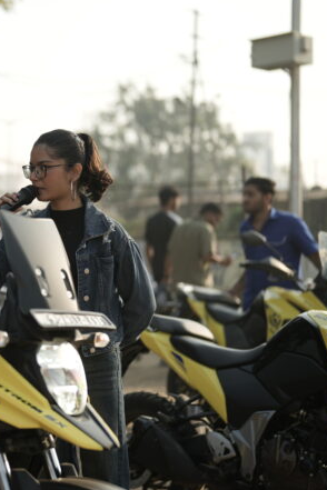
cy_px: 234
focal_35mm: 79
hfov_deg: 16.7
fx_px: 1076
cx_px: -36
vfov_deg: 25.7
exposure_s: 1/200
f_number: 1.4
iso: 100
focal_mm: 50
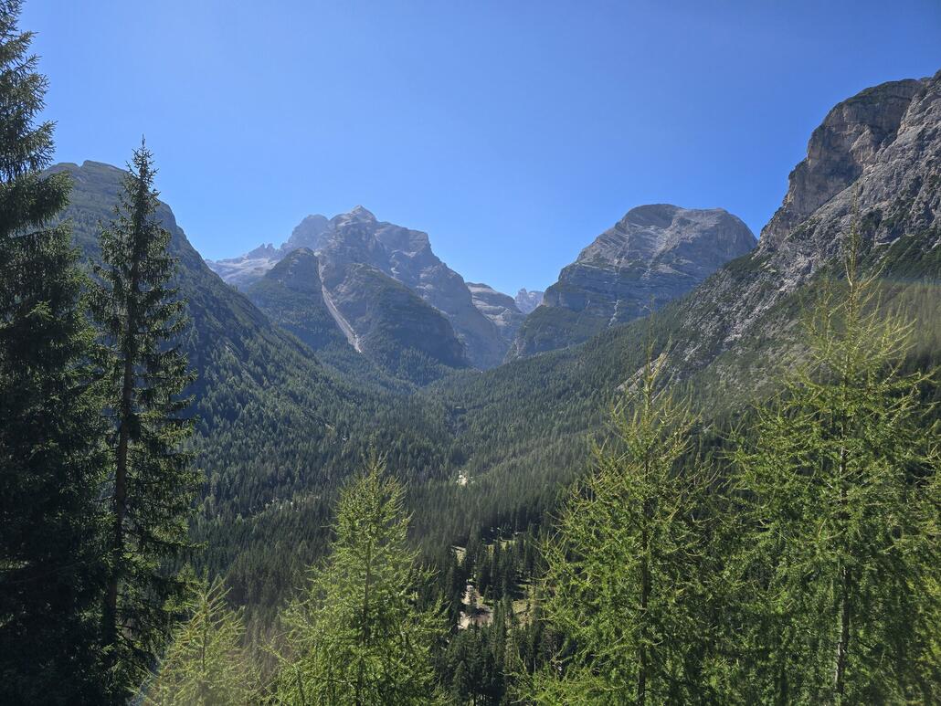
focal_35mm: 23
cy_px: 353
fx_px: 625
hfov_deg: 73.9
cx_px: 470
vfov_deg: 58.9
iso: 12
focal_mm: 6.3
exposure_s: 1/616
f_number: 1.7
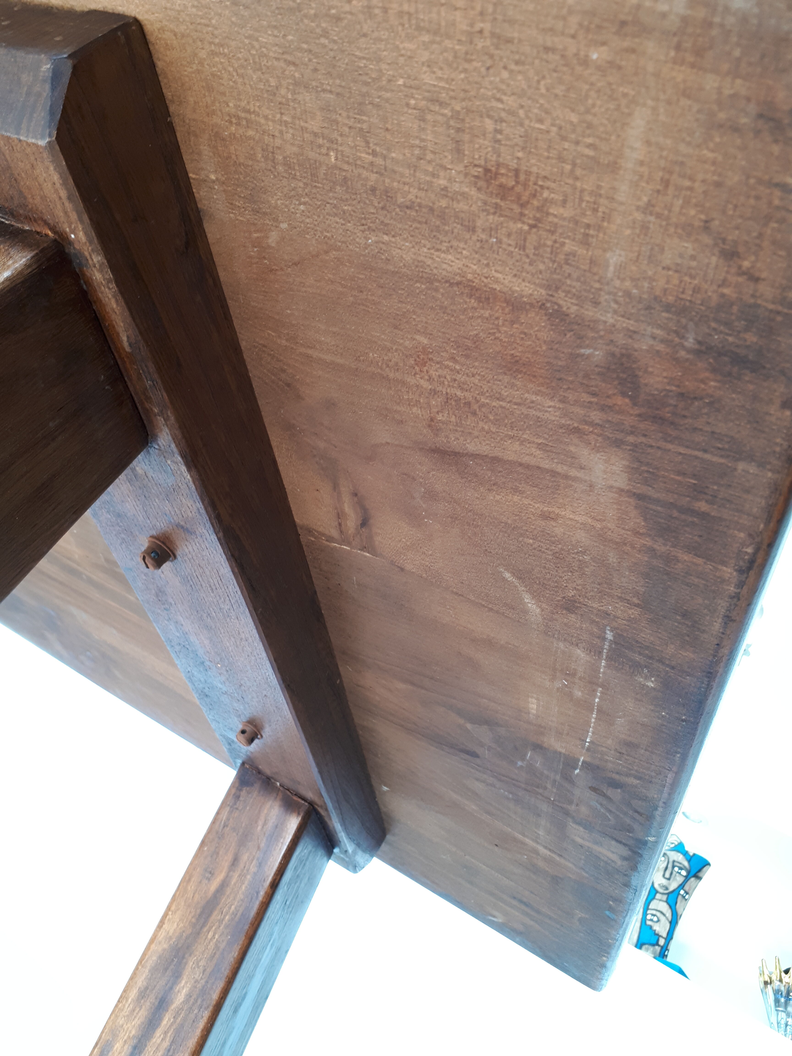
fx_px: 824
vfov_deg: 65.3
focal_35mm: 27
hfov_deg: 51.4
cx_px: 396
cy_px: 528
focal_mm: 3.6
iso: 64
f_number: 1.9
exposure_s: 1/33
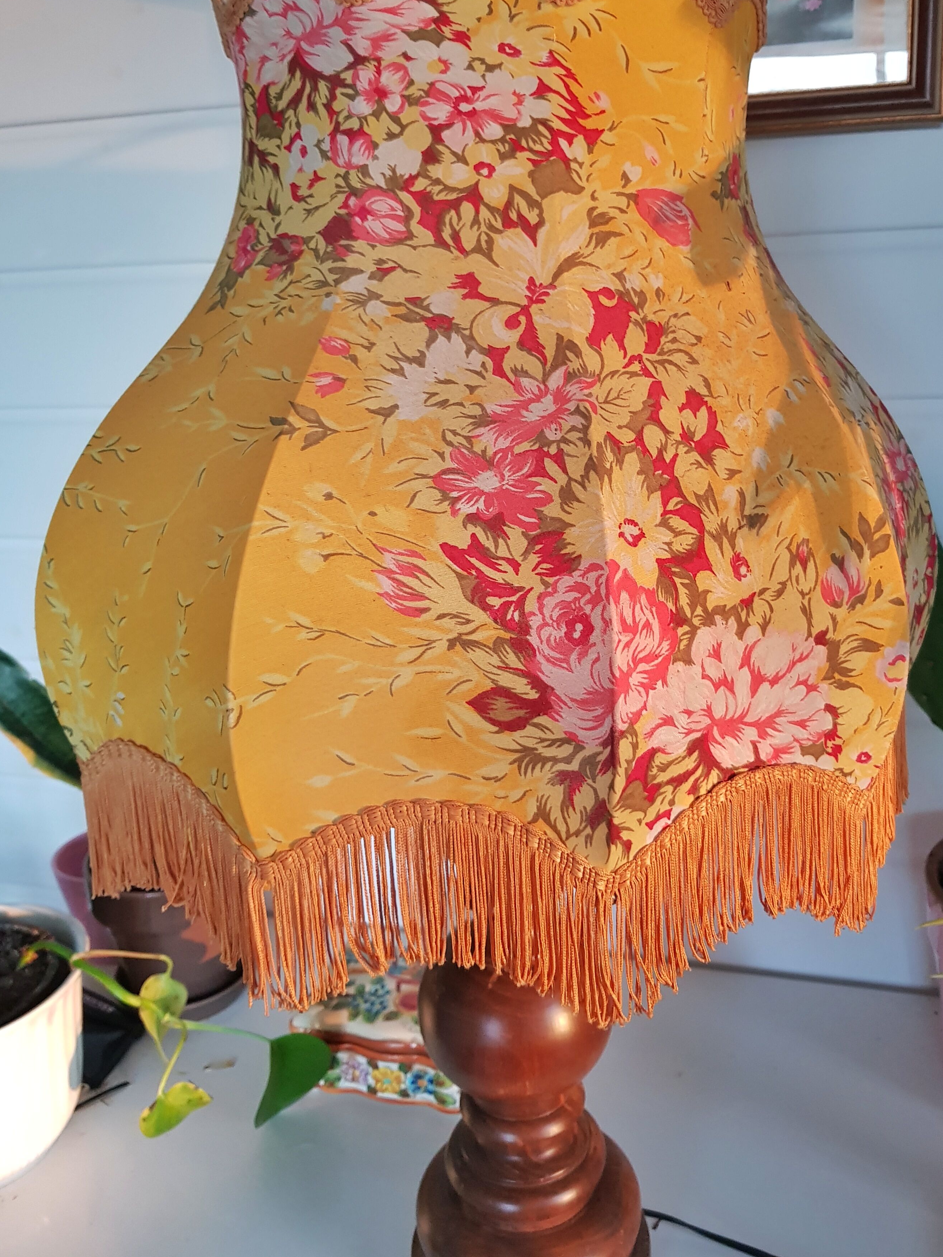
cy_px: 536
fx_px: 1090
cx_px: 532
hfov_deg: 46.7
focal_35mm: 30
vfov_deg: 59.7
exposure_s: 1/26
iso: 200
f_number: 1.7
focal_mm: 4.2
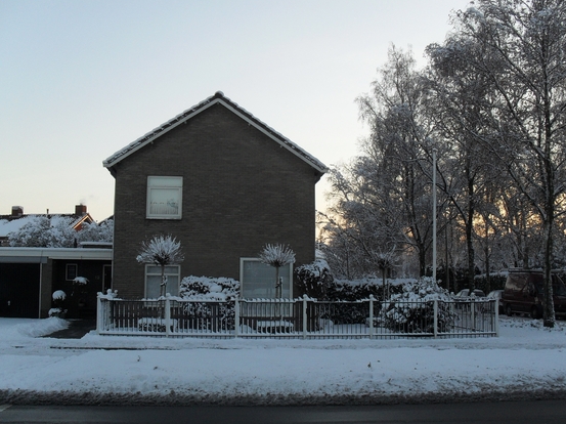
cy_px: 211
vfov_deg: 37.7
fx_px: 621
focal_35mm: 38
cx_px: 295
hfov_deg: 49.0
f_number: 3.2
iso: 100
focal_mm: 6.3
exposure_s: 1/350
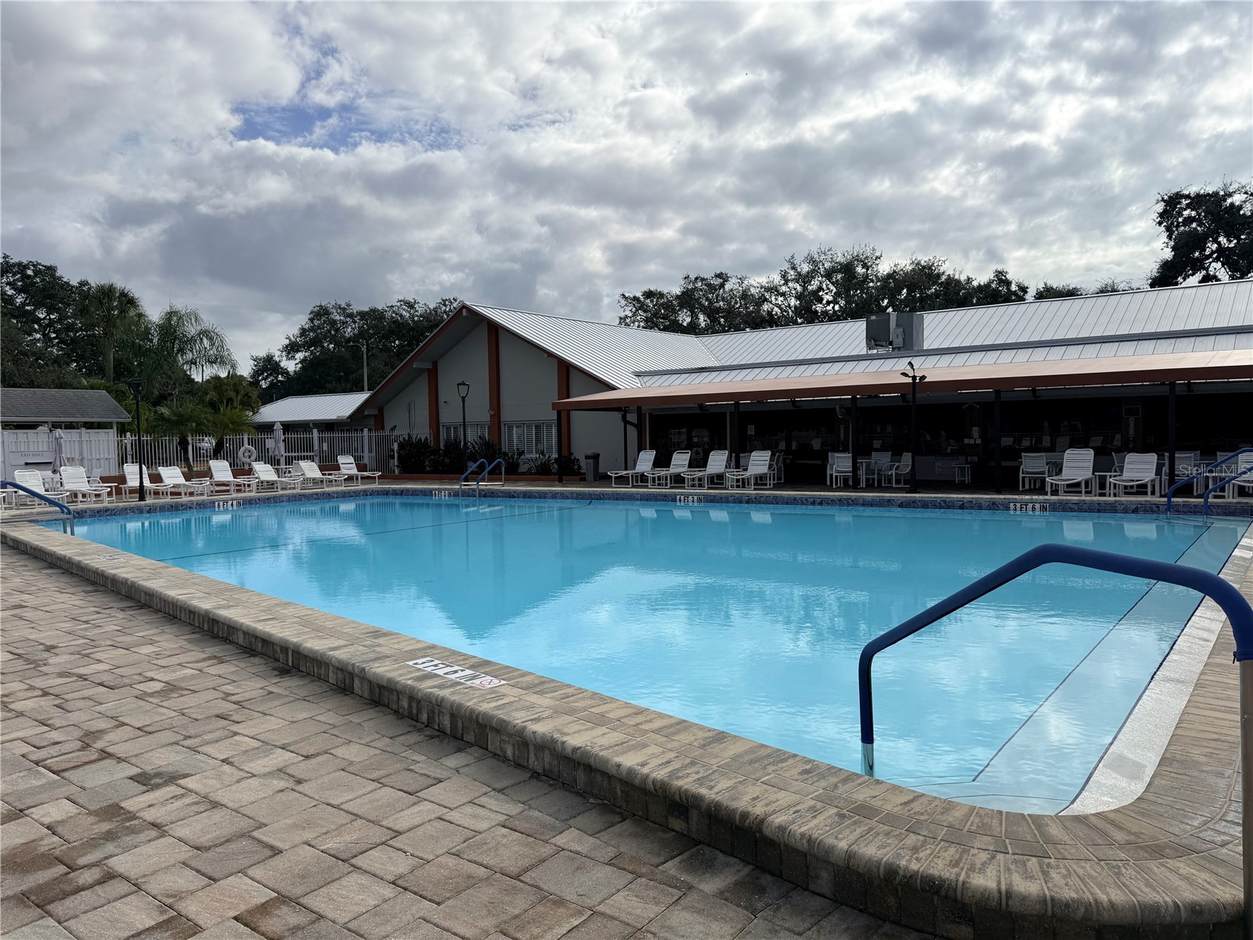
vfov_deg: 56.8
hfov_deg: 71.6
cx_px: 626
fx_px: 869
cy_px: 470
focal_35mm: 24
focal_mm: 6.76
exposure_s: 1/14286
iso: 80
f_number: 1.78
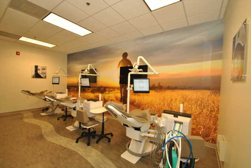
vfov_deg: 77.4
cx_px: 126
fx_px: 105
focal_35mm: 15
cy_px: 84
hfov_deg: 100.3
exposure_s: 1/60
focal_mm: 10
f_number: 7.1
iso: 800
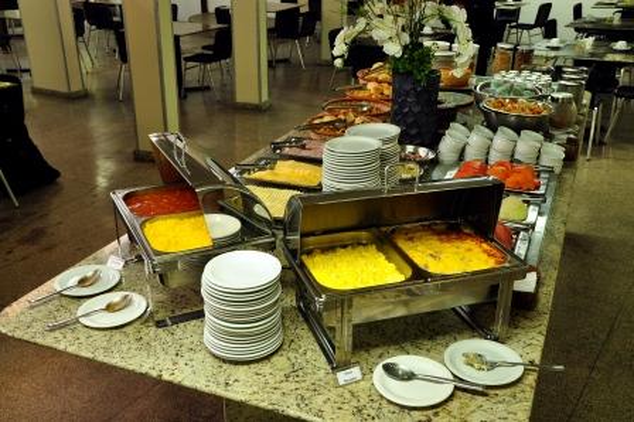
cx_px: 317
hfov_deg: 49.6
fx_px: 686
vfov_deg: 34.2
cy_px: 211
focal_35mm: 39
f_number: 6.3
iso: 640
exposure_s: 1/15
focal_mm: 26
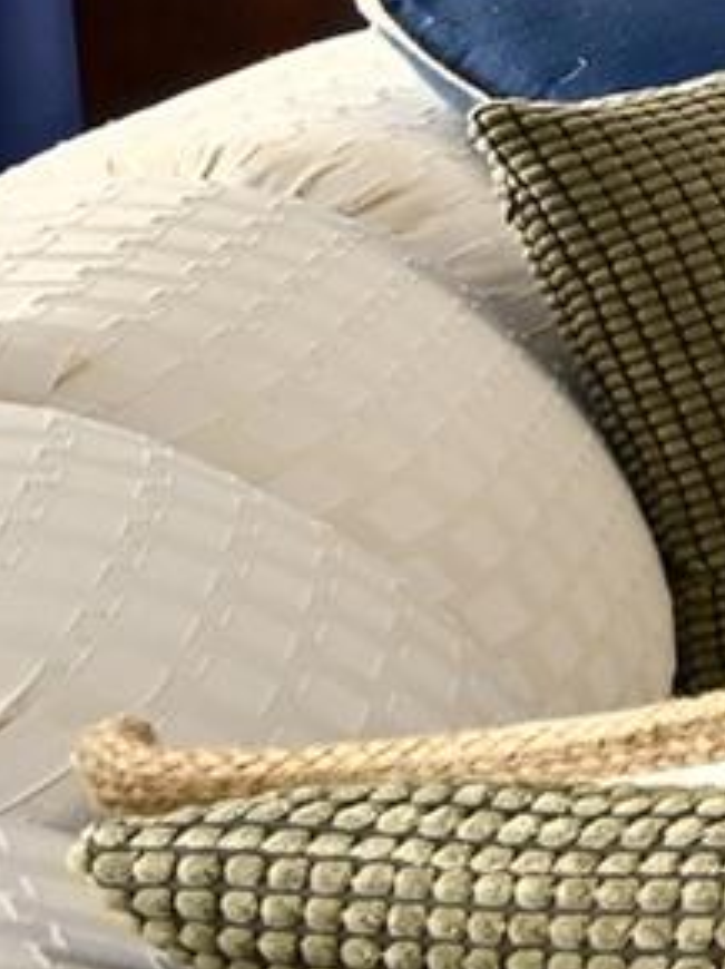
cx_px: 3224
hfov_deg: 7.3
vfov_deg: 18.3
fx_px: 2657
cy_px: -488
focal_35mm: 95
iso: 800
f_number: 8
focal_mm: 14
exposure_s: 1/8
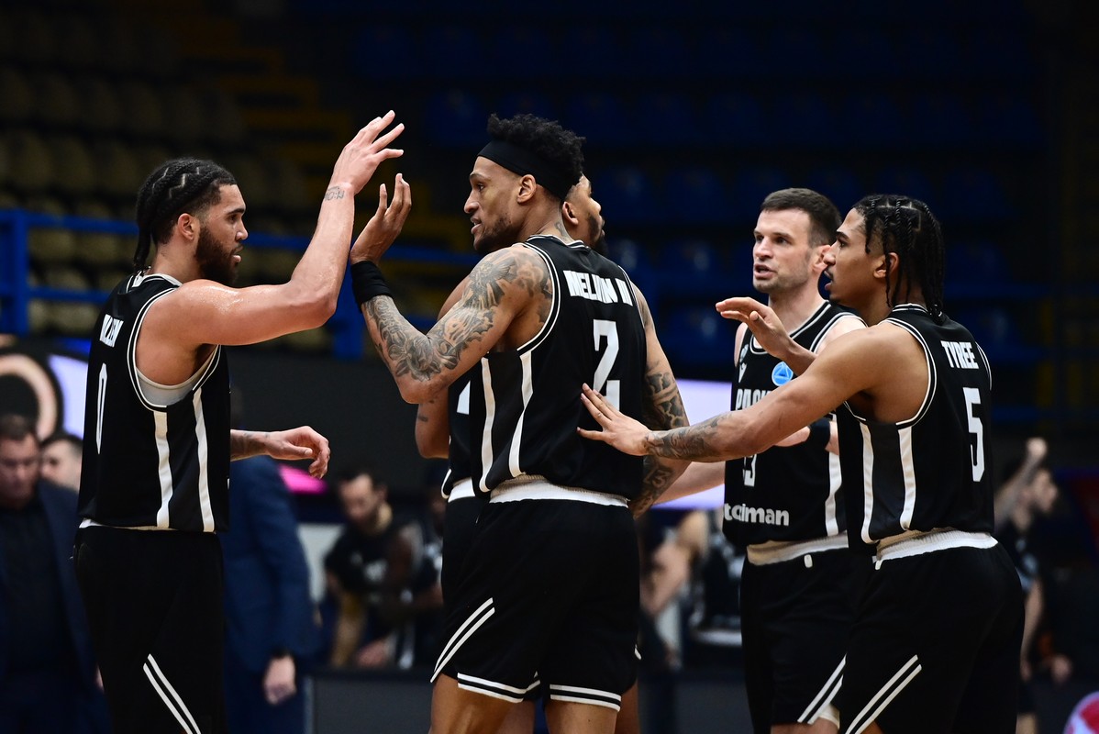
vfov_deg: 6.9
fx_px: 6108
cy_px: 367
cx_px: 550
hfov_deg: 10.3
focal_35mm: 200
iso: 3200
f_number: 3.2
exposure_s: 1/1000
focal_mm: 200
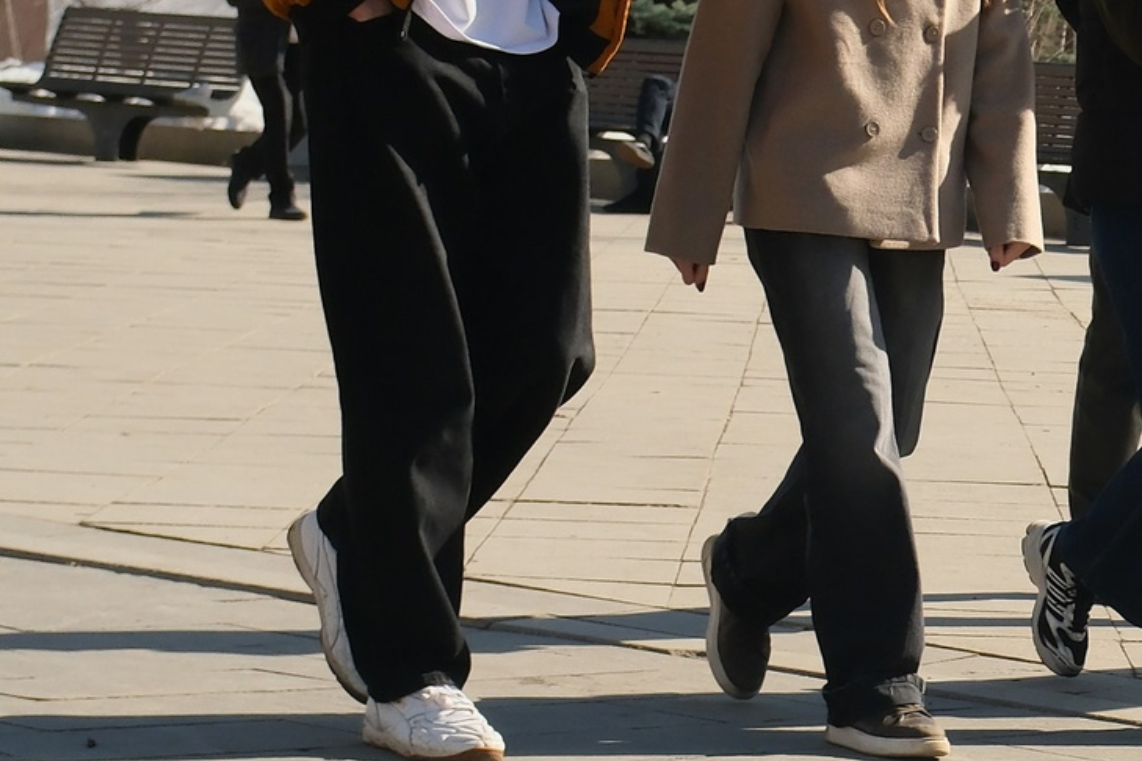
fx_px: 4568
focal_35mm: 144
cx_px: 1614
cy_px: 297
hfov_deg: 13.6
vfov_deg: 9.5
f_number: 5.6
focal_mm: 27
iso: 640
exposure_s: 1/2400
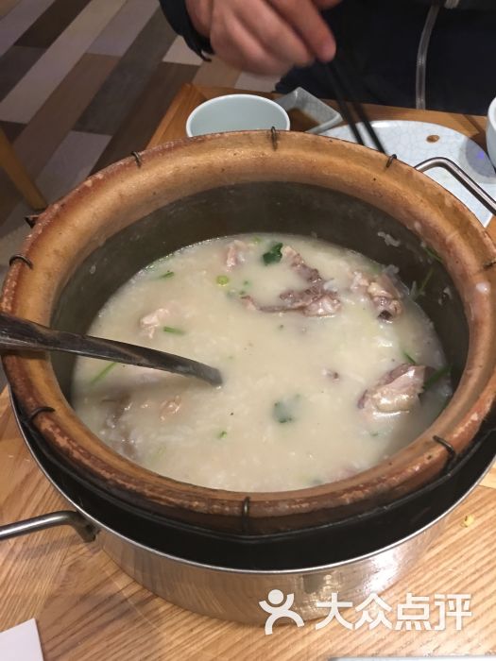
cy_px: 330
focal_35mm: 29
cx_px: 248
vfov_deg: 61.7
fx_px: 554
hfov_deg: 48.2
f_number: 2.2
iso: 125
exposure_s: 1/17
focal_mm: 4.15
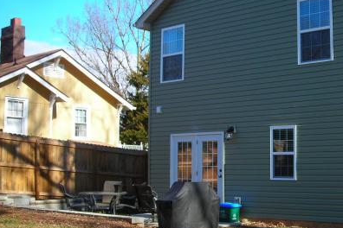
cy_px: 111
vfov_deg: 23.4
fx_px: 553
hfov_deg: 33.9
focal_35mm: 58
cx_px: 249
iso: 50
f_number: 3.2
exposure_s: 1/272
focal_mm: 6.3
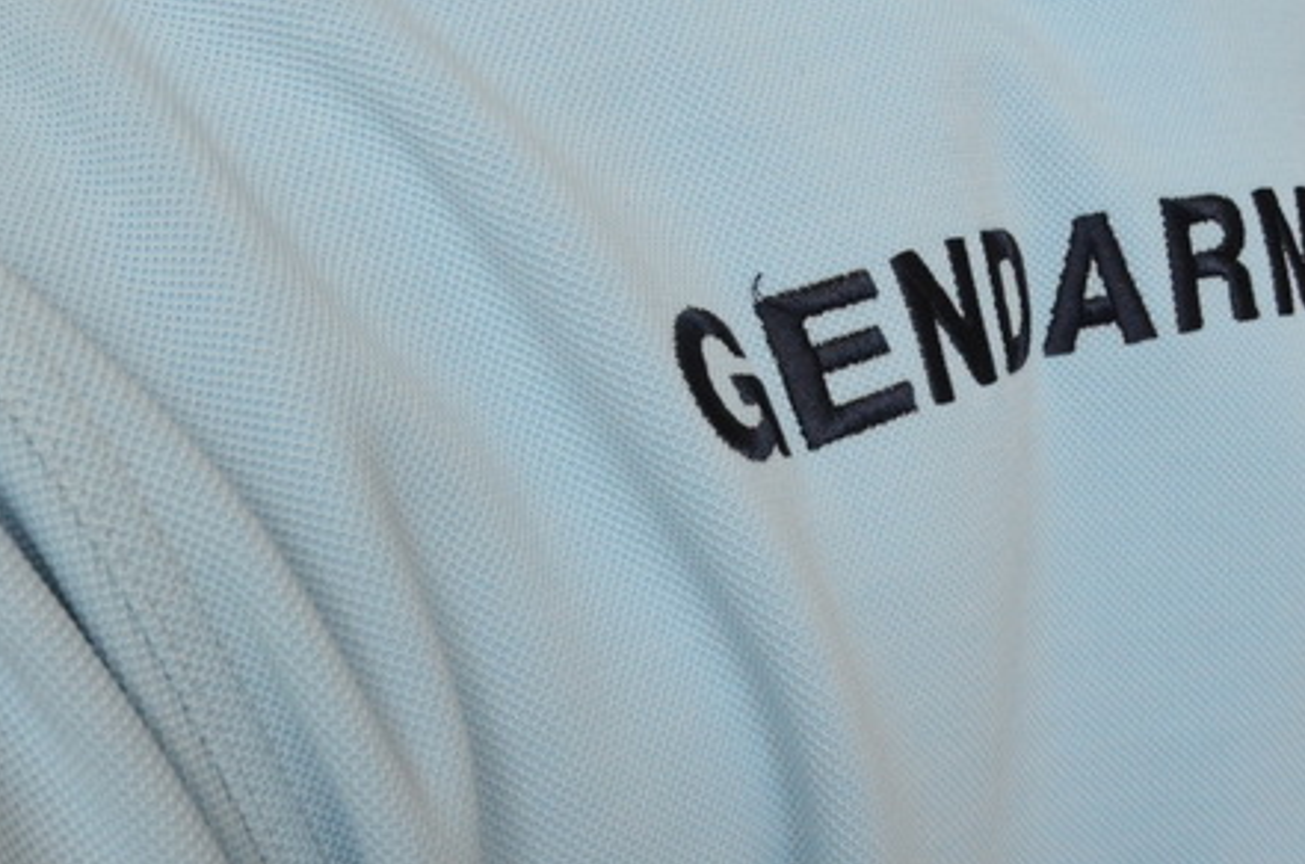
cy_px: 592
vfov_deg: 27.2
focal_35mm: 49
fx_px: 1772
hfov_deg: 40.2
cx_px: 506
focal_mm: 18
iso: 3200
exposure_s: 1/500
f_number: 11
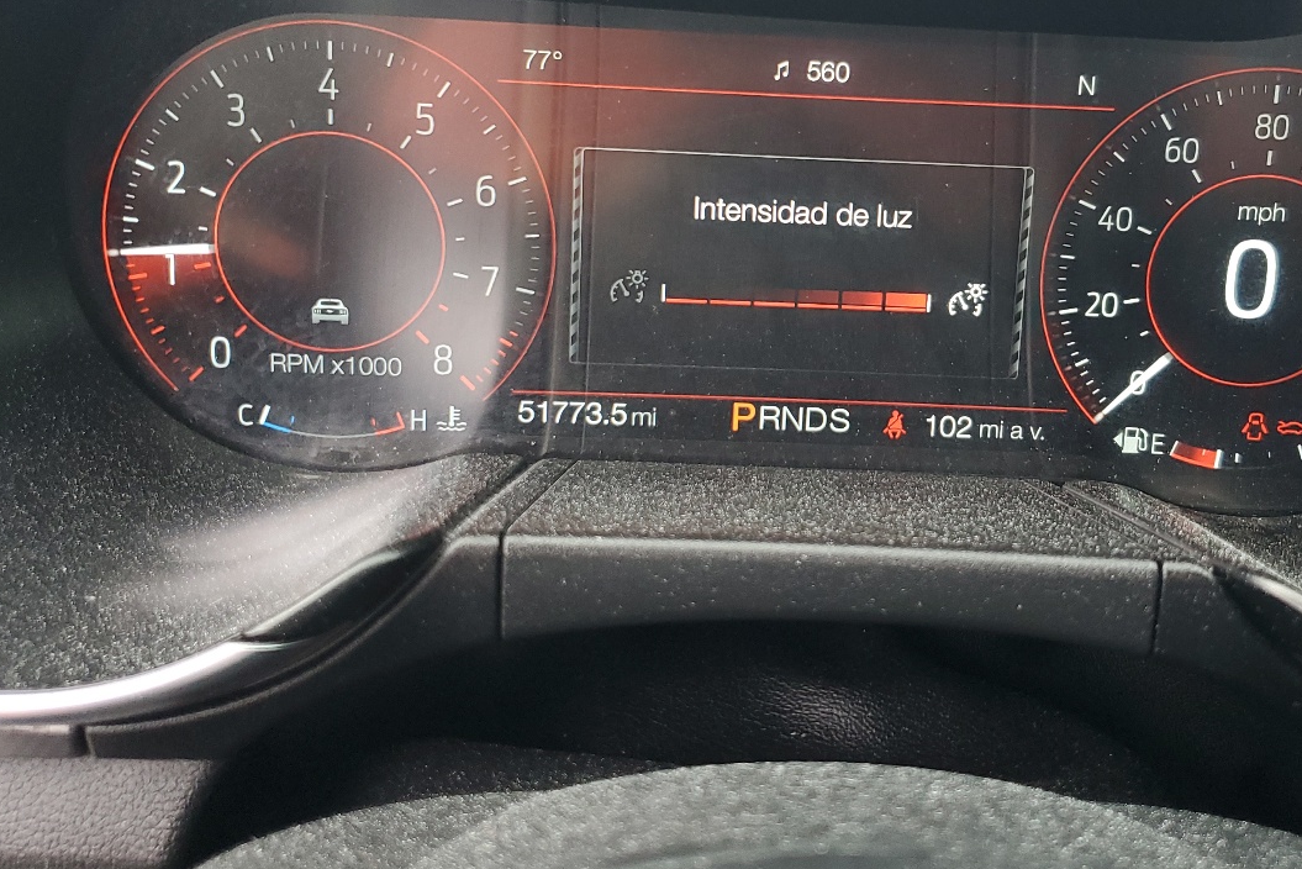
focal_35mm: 41
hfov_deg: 47.0
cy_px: 281
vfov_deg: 32.3
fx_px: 1483
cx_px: 812
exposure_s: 1/120
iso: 96
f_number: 1.5
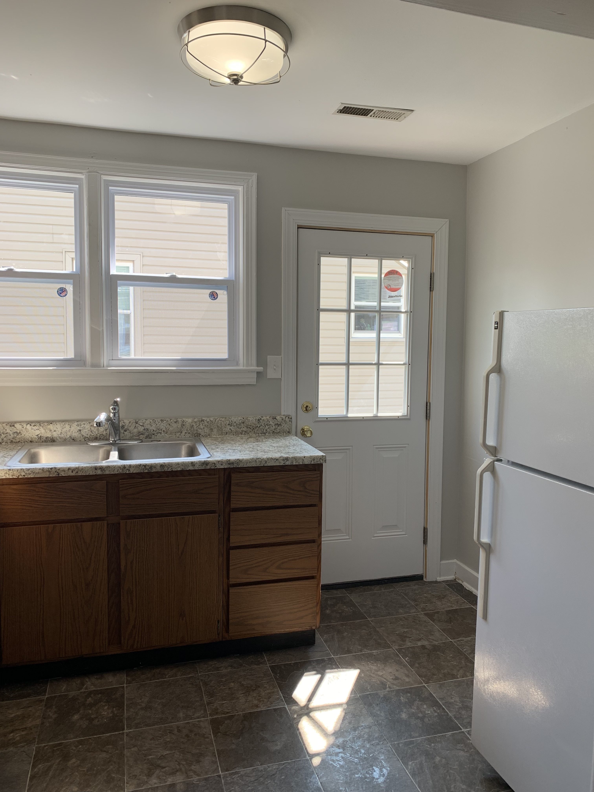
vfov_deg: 67.3
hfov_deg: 53.1
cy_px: 396
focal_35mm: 26
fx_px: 595
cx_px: 297
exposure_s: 1/121
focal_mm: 4.25
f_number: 1.8
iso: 32
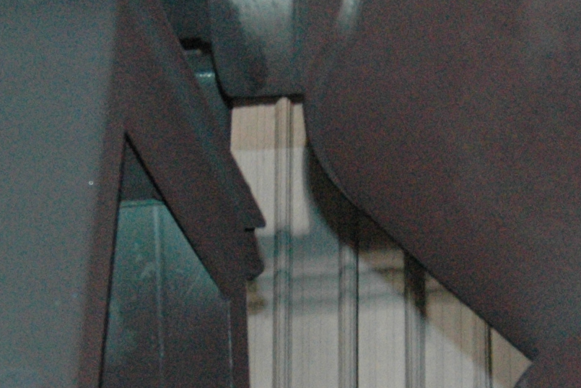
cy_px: 277
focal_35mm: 168
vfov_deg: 8.2
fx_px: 2712
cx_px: 322
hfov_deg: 12.2
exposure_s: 1/60
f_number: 4
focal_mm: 30
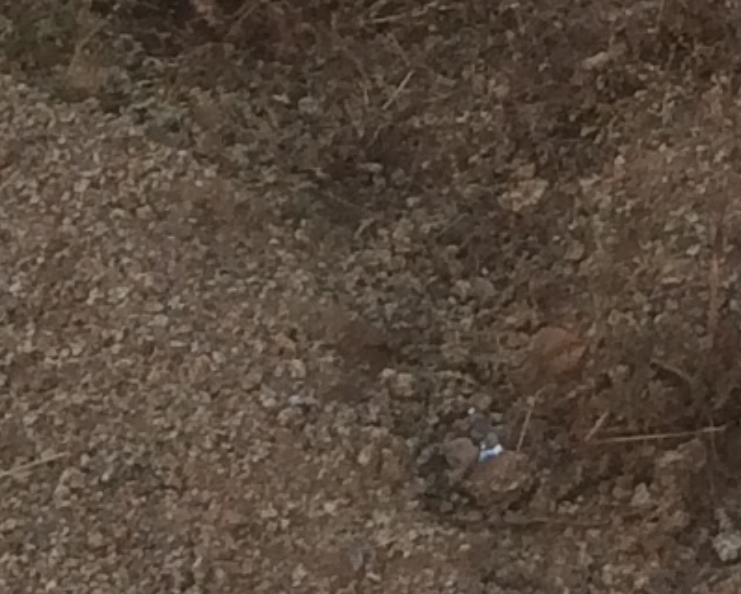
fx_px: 5092
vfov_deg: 5.9
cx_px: 1691
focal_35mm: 232
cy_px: -1594
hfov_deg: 7.8
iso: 32
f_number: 2.2
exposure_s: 1/120
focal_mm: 4.15
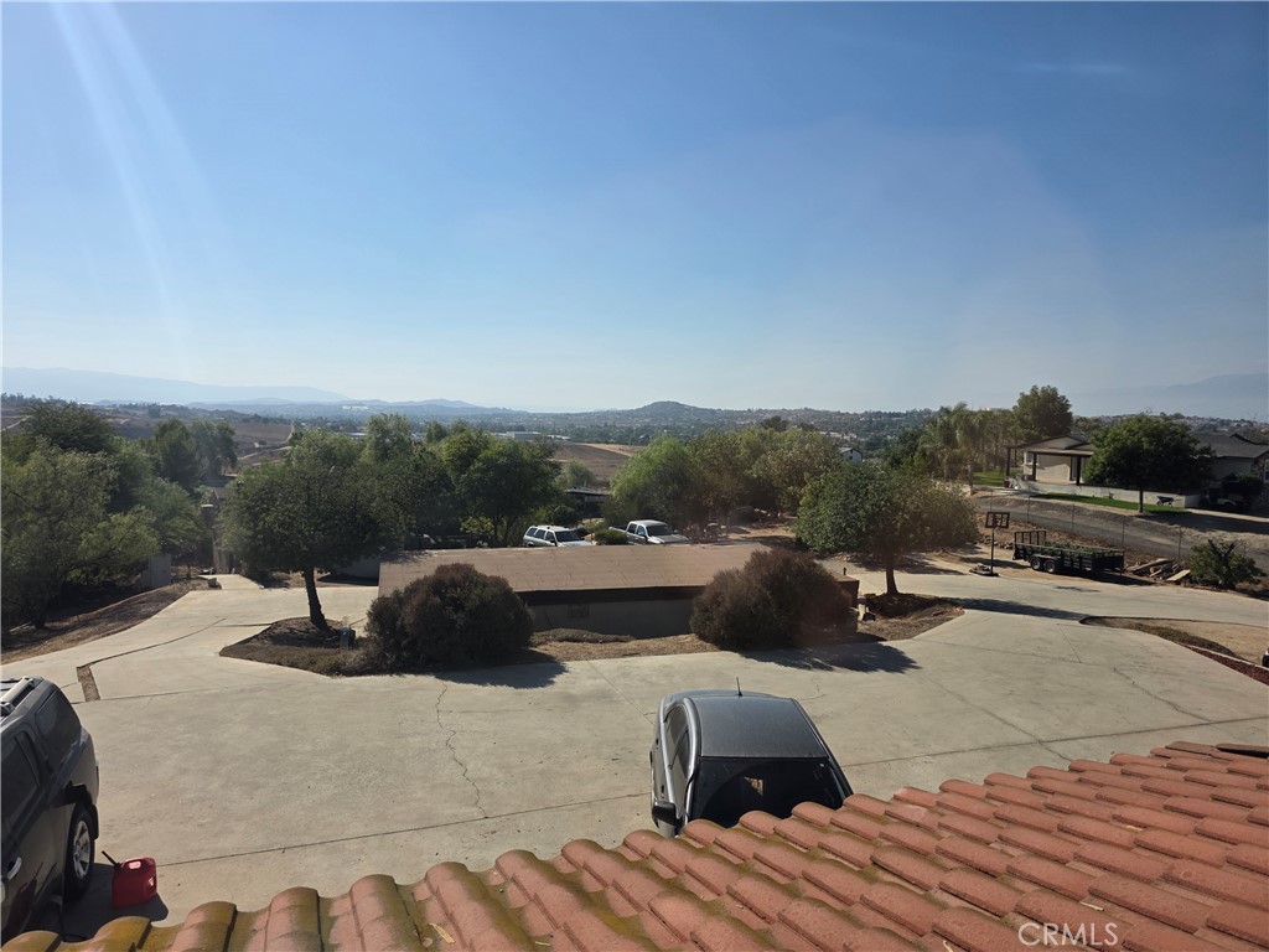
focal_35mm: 23
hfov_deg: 73.9
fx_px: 843
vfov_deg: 58.9
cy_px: 476
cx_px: 634
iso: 64
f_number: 1.7
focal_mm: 6.3
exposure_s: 1/7944
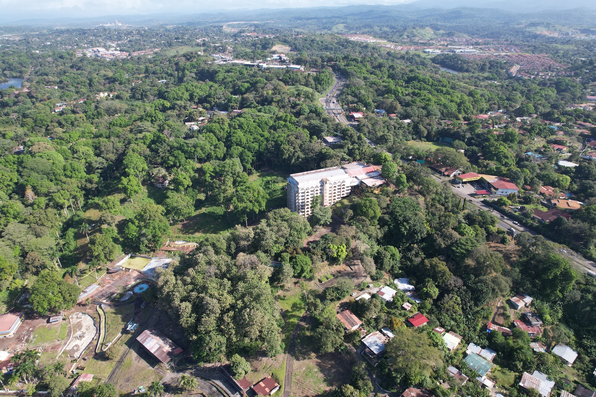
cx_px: 298
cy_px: 198
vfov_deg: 57.2
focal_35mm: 22
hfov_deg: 78.6
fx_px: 364
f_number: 2.8
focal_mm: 8.38
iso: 120
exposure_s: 1/1000
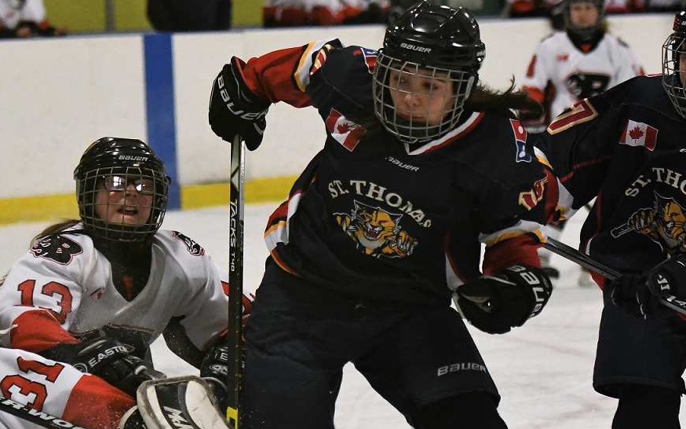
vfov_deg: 6.9
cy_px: 375
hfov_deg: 11.0
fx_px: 3570
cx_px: 331
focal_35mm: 191
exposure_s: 1/1000
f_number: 2.8
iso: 2800
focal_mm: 70
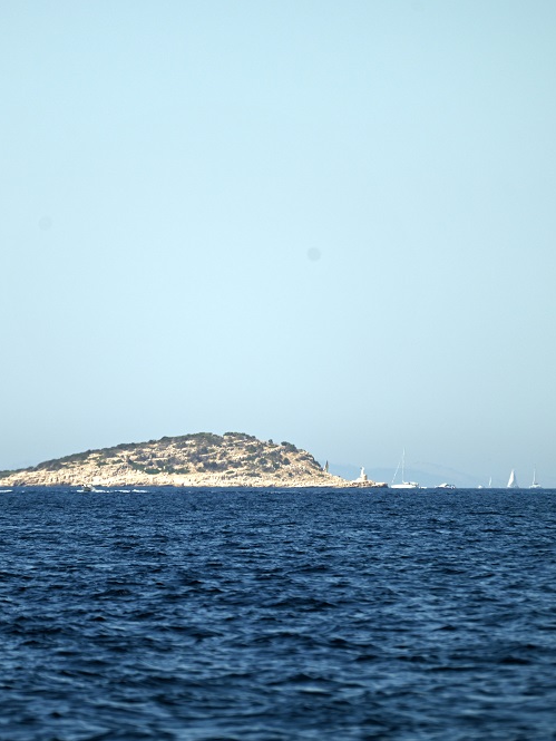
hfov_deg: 3.4
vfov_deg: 4.6
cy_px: 370
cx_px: 211
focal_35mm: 434
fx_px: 9292
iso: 100
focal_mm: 300
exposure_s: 1/1000
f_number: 5.6
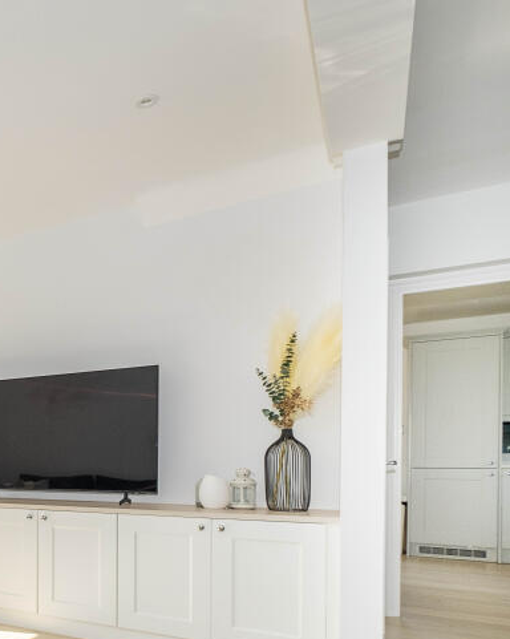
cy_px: 443
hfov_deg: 35.3
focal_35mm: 30
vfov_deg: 57.1
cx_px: -135
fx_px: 567
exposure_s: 1/160
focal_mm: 10
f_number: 5.6
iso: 320
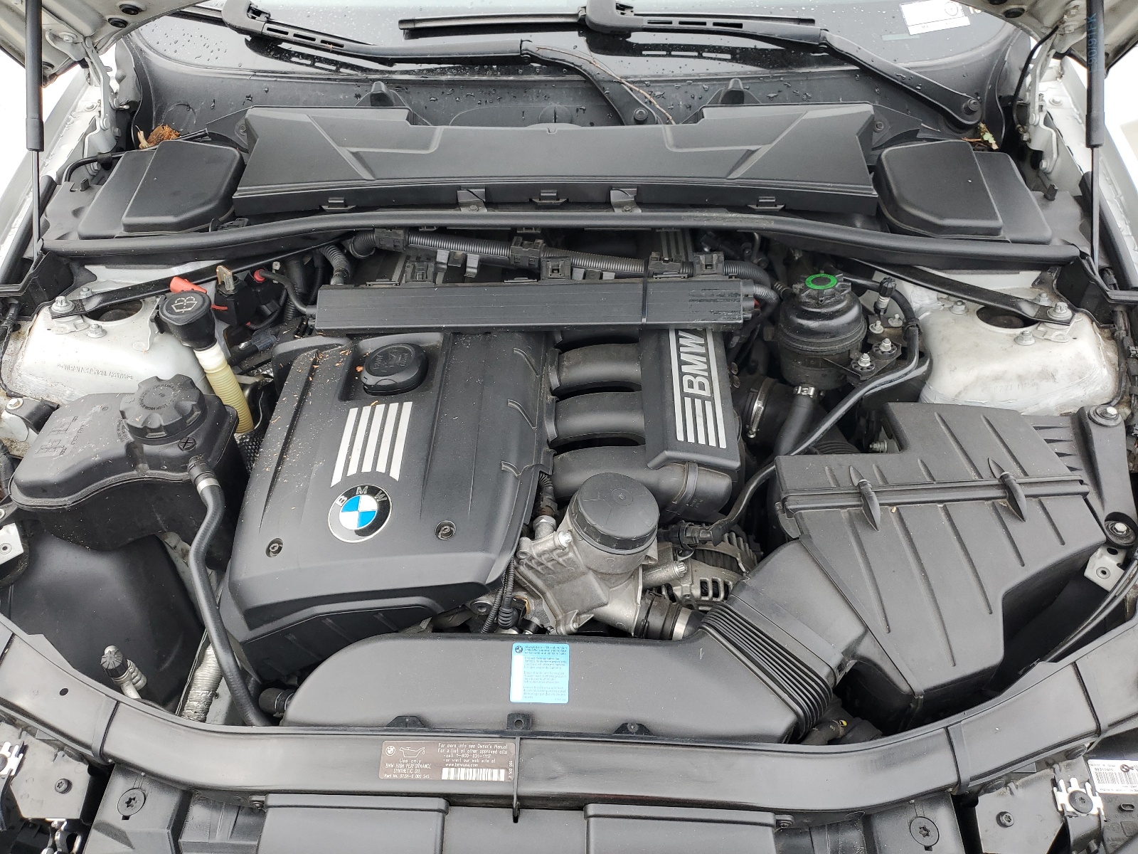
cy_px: 427
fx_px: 855
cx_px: 569
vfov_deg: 53.1
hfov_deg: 67.3
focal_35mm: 26
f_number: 1.5
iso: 50
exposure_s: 1/286
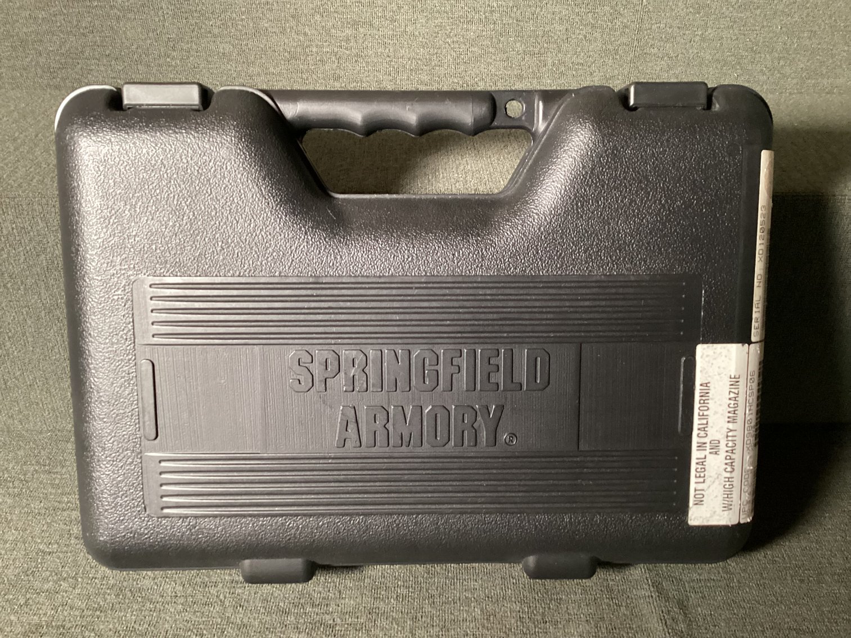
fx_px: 762
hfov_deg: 58.3
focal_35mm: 31
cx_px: 426
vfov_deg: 45.4
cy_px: 319
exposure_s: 1/40
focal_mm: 3.3
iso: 400
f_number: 2.4
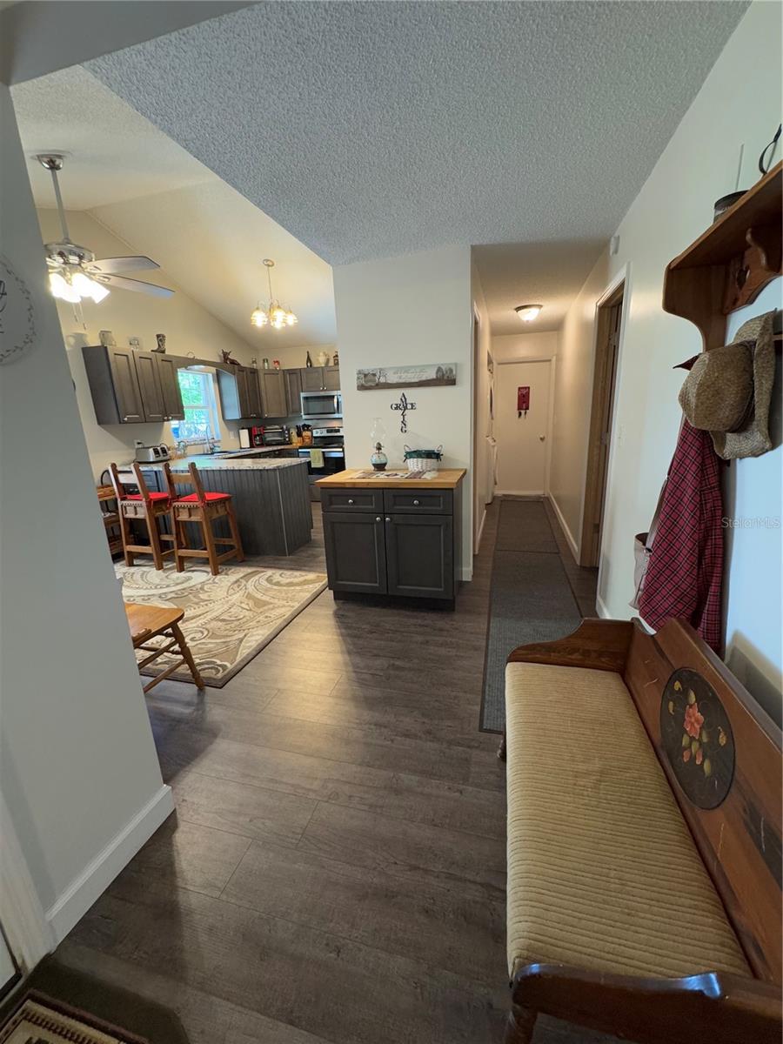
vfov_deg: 102.1
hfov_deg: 85.7
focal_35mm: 14
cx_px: 392
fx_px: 422
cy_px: 522
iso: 320
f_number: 2.2
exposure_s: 1/60
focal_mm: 2.22
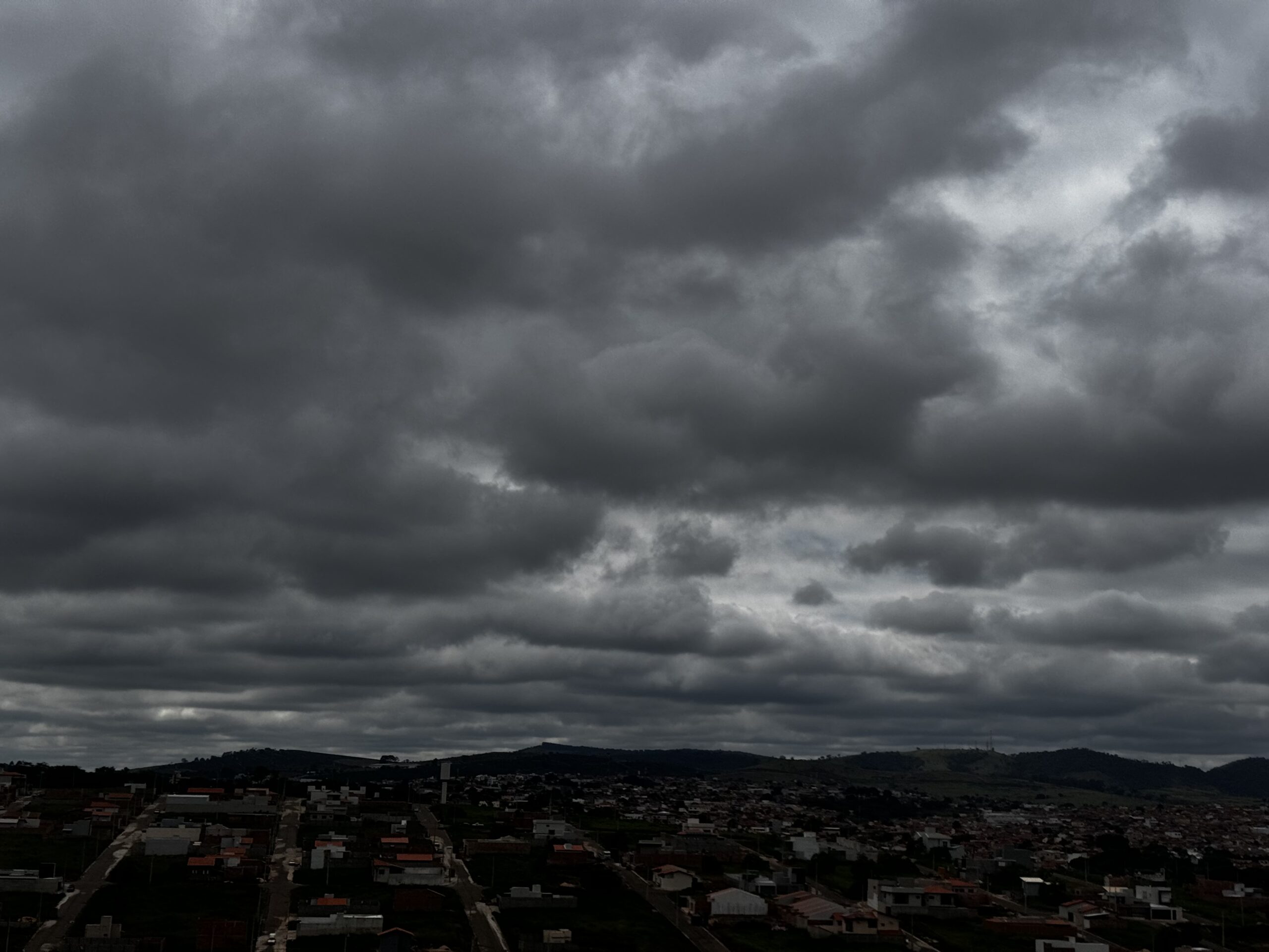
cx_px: 634
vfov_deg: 30.3
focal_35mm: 48
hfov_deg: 39.7
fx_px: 1760
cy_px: 476
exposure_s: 1/15152
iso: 64
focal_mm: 6.76
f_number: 1.78
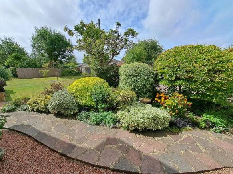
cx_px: 116
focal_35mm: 13
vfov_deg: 89.9
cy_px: 87
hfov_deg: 106.2
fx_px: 87
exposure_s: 1/1953
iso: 50
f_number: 2.2
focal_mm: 1.74
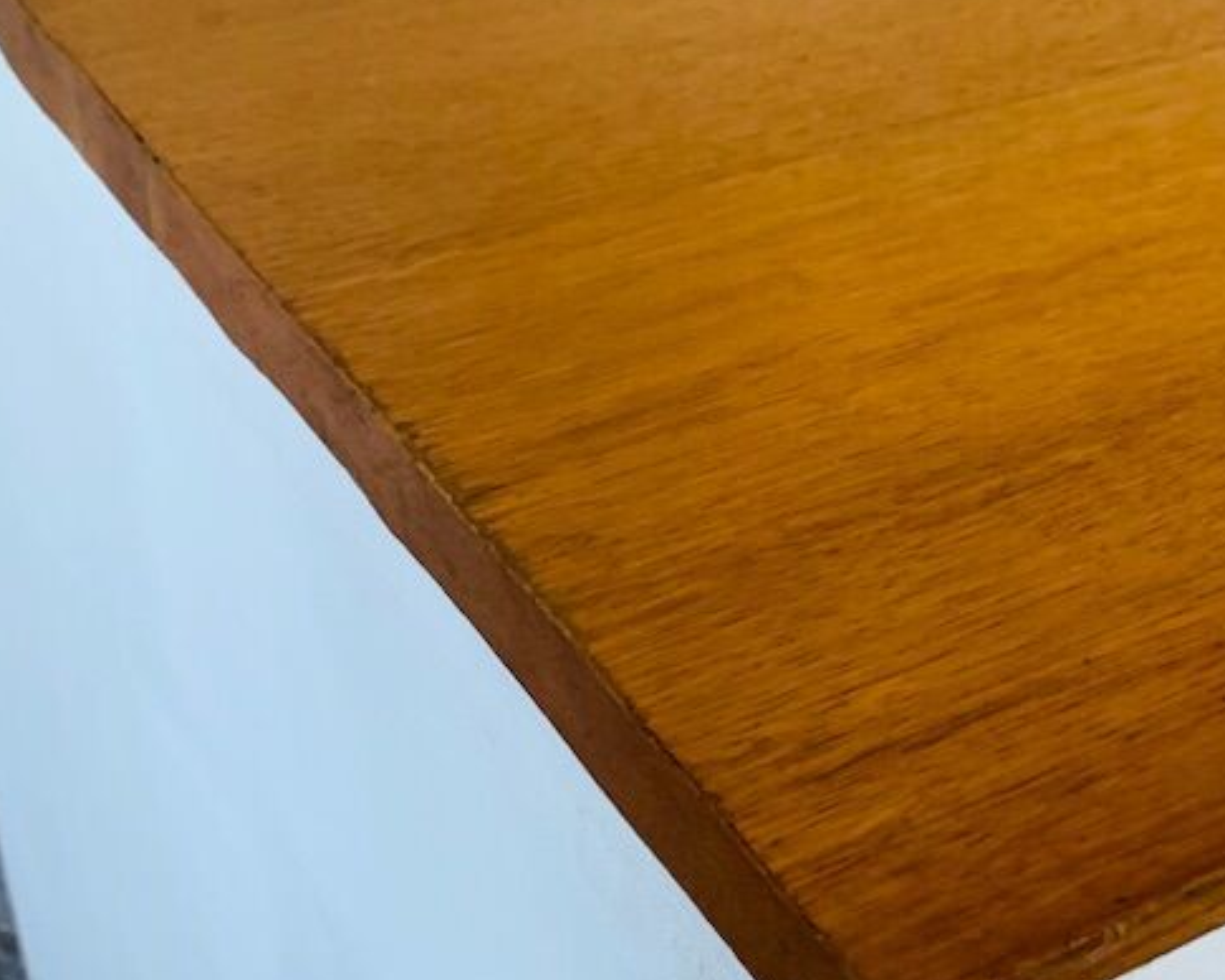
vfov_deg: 22.8
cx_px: 960
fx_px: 2429
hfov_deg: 27.8
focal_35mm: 67
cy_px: 386
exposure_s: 1/60
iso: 125
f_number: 1.8
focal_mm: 4.25
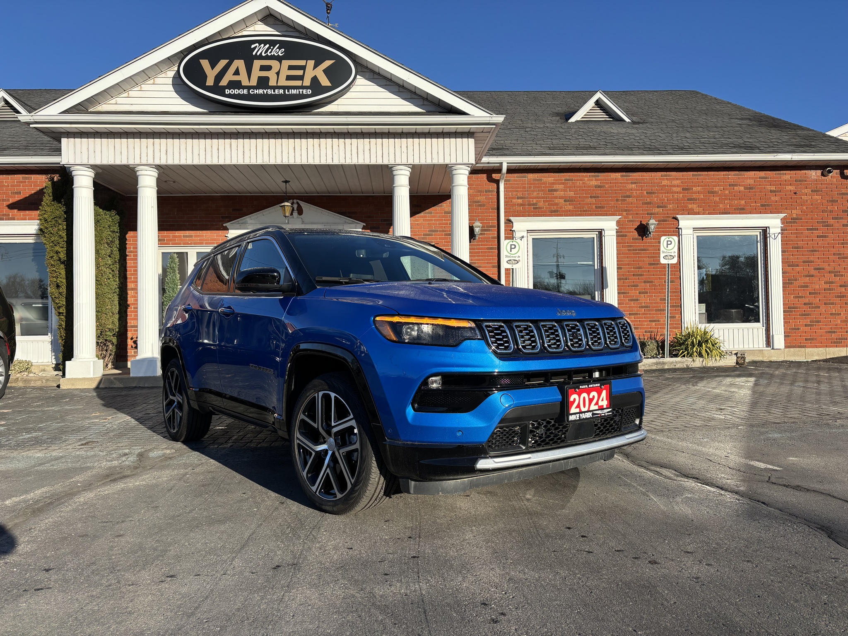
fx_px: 637
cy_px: 318
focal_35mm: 26
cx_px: 424
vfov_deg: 53.1
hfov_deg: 67.3
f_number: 1.6
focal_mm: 5.96
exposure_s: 1/2639
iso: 50
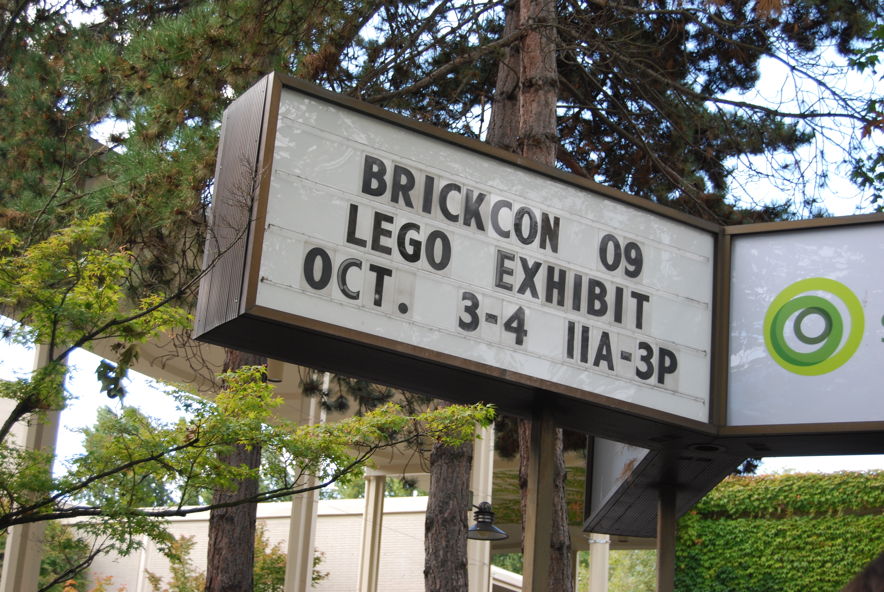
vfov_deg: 22.7
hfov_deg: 33.4
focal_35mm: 60
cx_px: 442
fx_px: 1475
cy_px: 296
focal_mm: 40
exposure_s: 1/100
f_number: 5
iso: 200
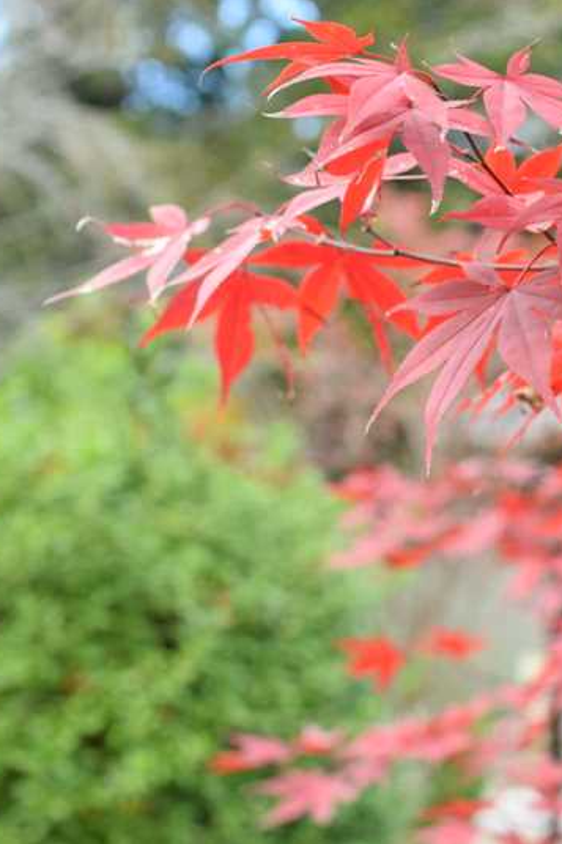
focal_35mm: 68
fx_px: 1593
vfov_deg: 29.7
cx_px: 490
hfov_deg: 19.7
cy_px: 420
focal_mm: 30
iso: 320
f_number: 4
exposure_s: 1/320
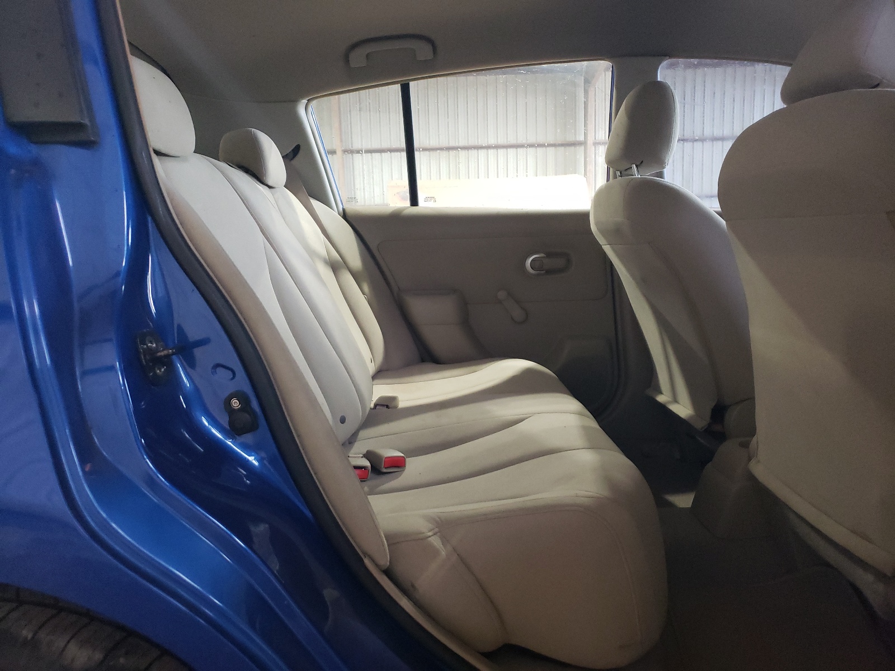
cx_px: 448
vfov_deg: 53.1
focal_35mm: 26
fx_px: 672
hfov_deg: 67.3
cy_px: 336
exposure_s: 1/30
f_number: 1.5
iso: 337
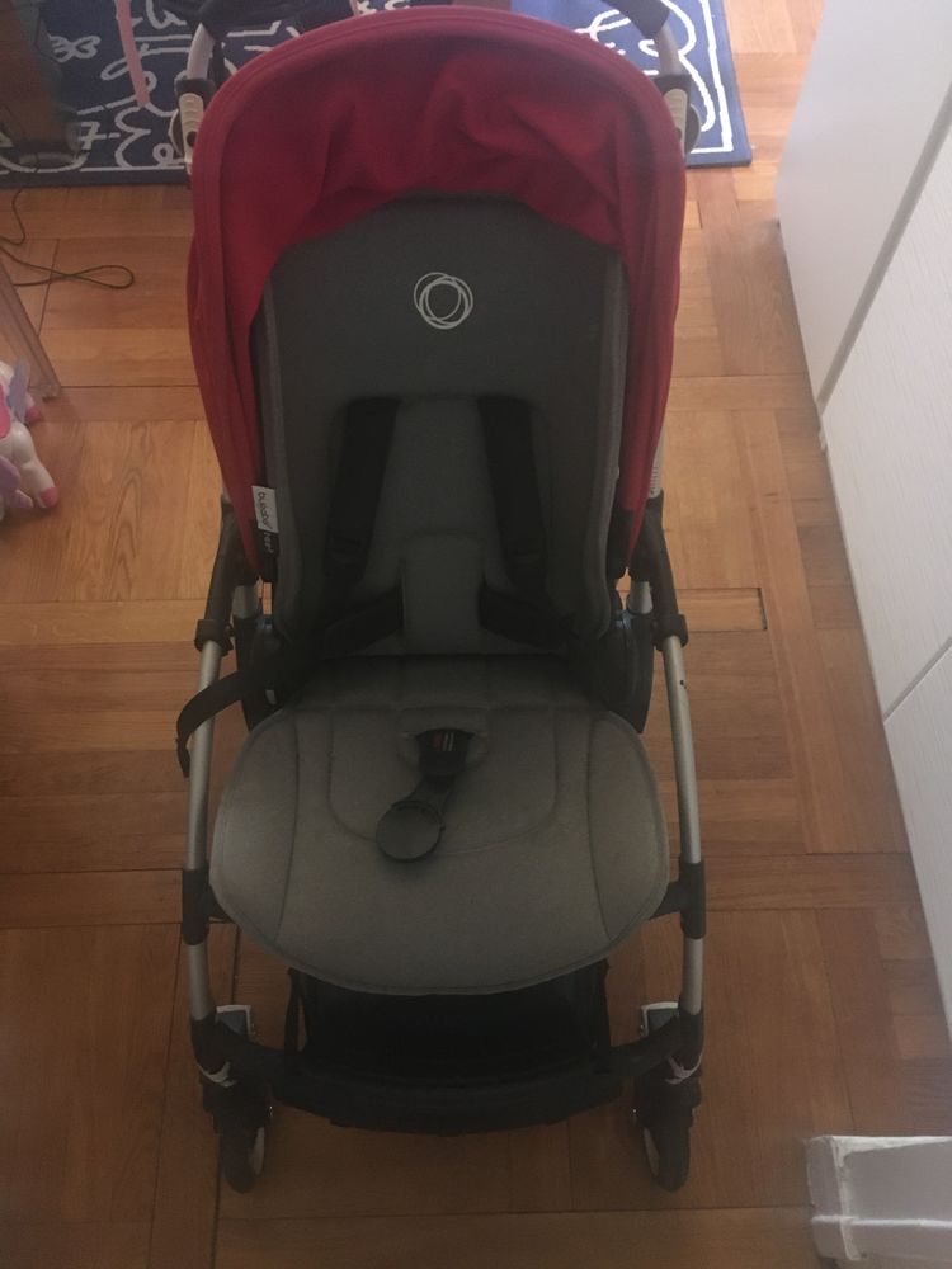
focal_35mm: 29
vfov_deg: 61.7
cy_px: 634
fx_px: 1063
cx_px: 476
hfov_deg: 48.2
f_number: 2.2
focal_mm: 4.15
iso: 500
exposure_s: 1/17
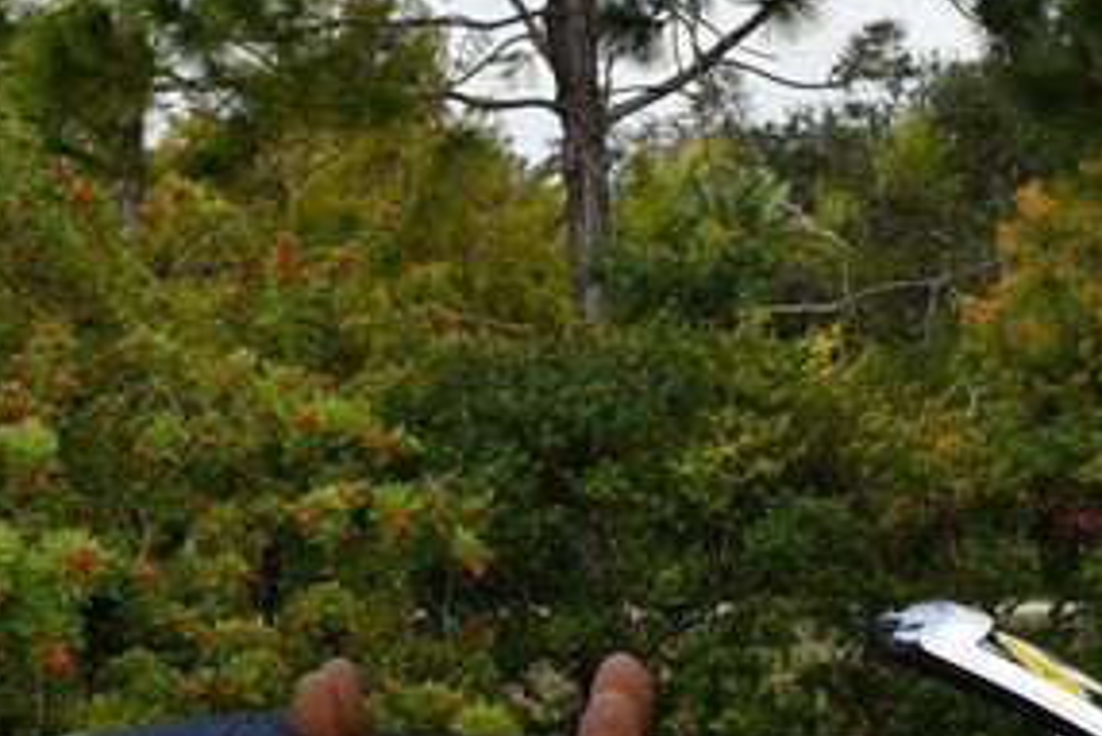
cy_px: 655
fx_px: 5206
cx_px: 832
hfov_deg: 12.0
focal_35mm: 170
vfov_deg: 8.1
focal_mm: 38
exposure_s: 1/250
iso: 125
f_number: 8
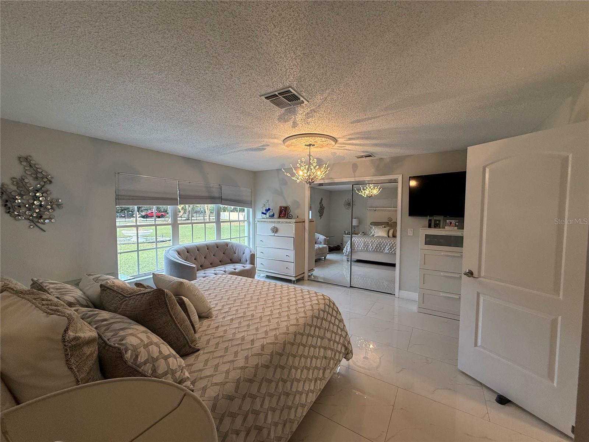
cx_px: 294
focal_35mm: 14
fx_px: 238
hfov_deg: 102.1
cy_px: 221
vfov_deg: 85.7
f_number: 2.2
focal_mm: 2.22
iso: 200
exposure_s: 1/120
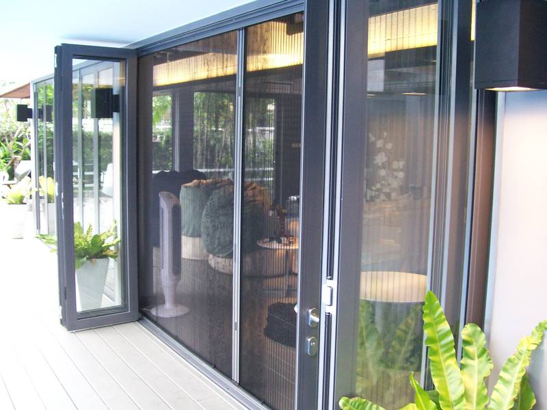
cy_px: 205
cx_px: 274
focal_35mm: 36
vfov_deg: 39.7
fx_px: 569
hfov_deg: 51.4
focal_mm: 6
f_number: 2.7
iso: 160
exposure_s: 1/30.5
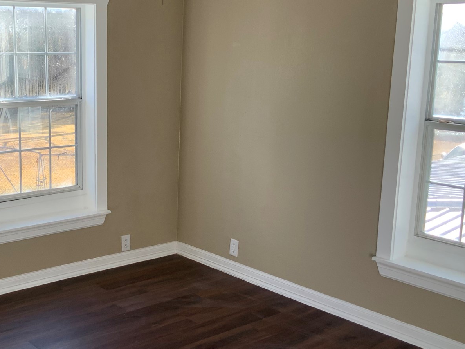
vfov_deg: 29.1
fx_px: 672
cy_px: 182
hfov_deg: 37.3
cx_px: 120
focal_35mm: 50
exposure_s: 1/127
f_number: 1.8
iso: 16
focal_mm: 3
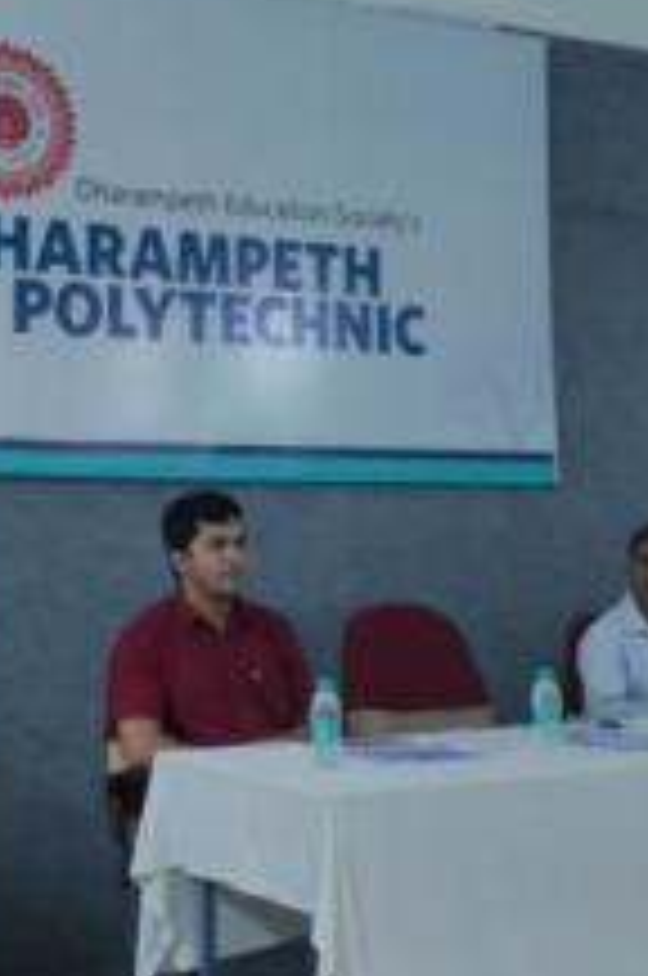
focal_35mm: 48
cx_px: 130
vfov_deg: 41.1
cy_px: 412
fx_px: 1300
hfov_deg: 27.4
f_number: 1.9
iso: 474
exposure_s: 1/33
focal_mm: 3.94
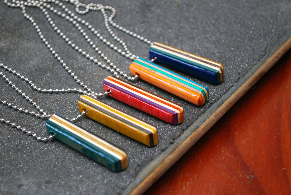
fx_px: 668
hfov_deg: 24.6
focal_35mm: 82
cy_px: 98
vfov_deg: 16.6
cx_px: 146
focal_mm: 55
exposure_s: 1/125
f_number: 5.6
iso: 450
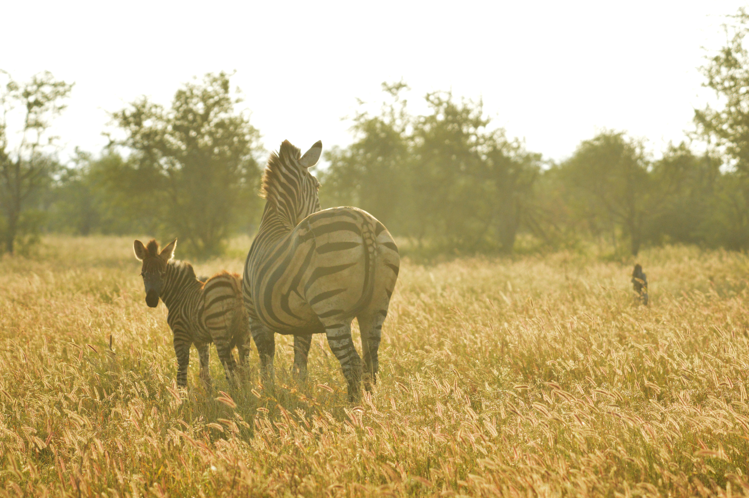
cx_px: 374
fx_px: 5145
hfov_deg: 8.3
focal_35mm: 248
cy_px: 249
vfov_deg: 5.5
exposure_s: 1/1250
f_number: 6.3
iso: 800
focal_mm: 165
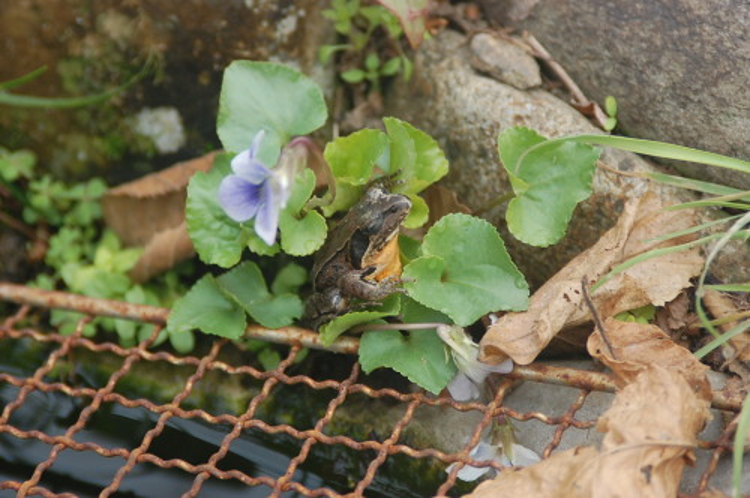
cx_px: 375
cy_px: 249
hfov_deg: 10.2
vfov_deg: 6.8
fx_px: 4213
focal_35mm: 202
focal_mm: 135
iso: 560
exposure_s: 1/500
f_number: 5.6
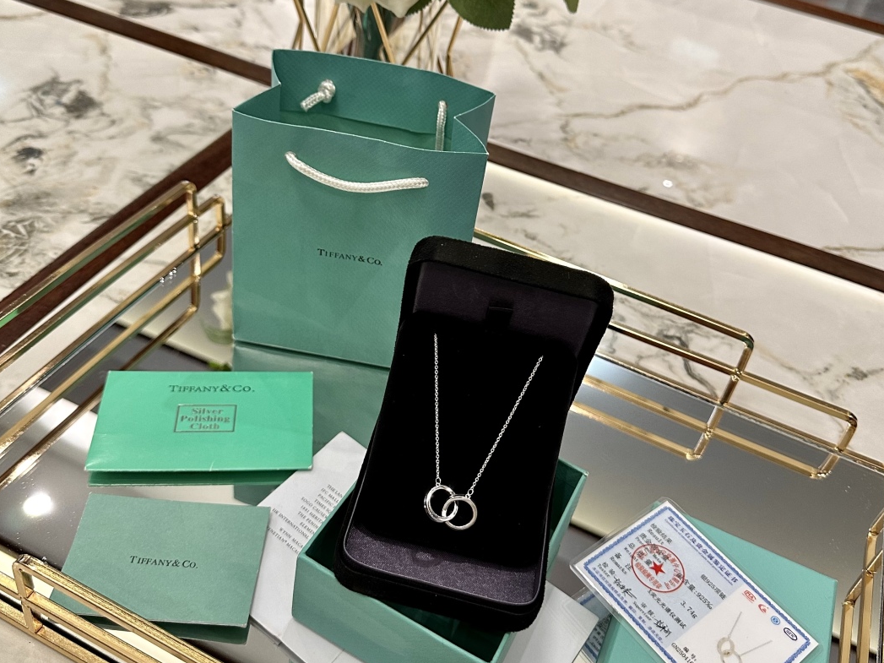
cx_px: 453
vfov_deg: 42.6
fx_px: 843
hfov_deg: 55.4
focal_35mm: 33
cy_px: 253
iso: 200
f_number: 1.78
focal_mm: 6.86
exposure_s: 1/100
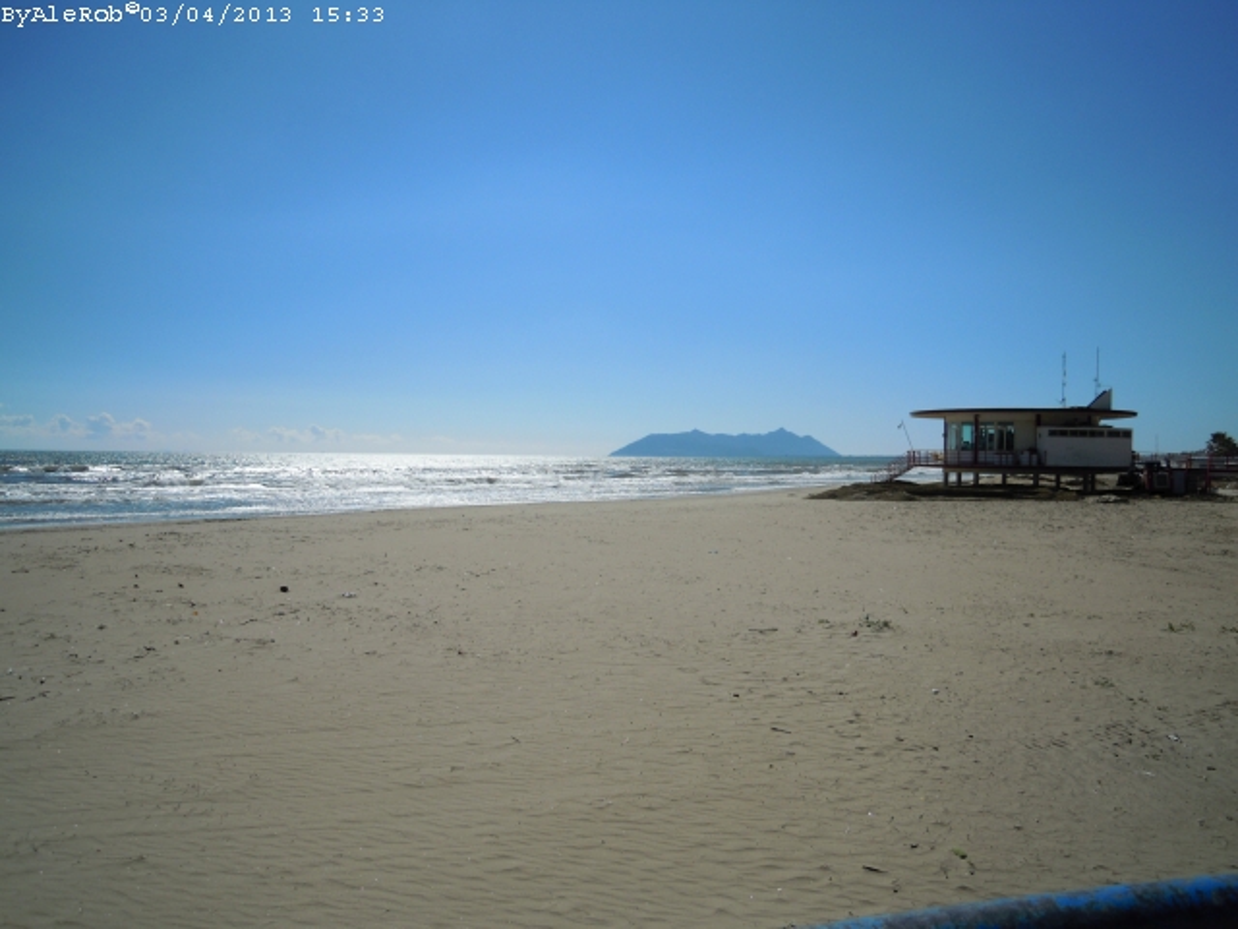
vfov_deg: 49.7
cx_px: 619
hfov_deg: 63.4
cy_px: 464
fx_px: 1001
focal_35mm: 28
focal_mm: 5
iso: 100
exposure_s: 1/1600
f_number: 5.4
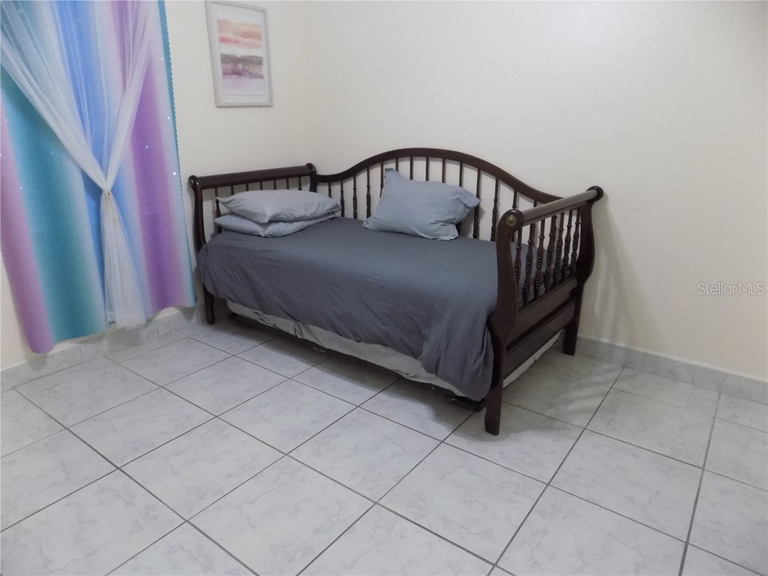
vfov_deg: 58.9
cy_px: 288
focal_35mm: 23
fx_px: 510
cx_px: 384
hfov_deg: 73.9
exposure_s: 1/30
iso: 400
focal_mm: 4
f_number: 3.1
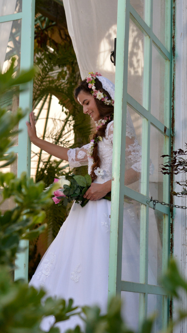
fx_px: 811
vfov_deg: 23.2
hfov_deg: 13.1
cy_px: 167
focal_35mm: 92
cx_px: 52
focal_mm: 58
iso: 1100
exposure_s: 1/320
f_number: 6.3
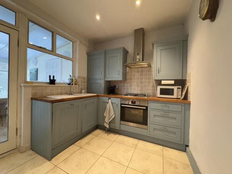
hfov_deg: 102.1
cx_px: 116
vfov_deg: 85.7
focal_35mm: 14
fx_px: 94
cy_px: 87
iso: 320
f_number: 2.2
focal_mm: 2.22
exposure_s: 1/50
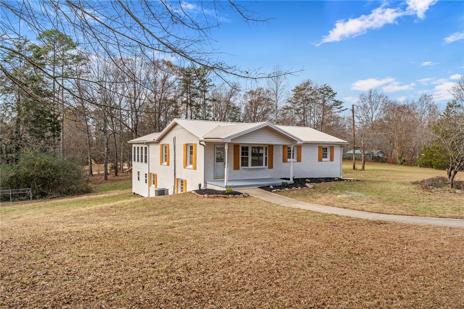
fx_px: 309
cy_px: 154
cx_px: 232
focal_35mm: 24
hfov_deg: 73.8
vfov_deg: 53.1
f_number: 6.3
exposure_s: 1/200
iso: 100
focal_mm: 24
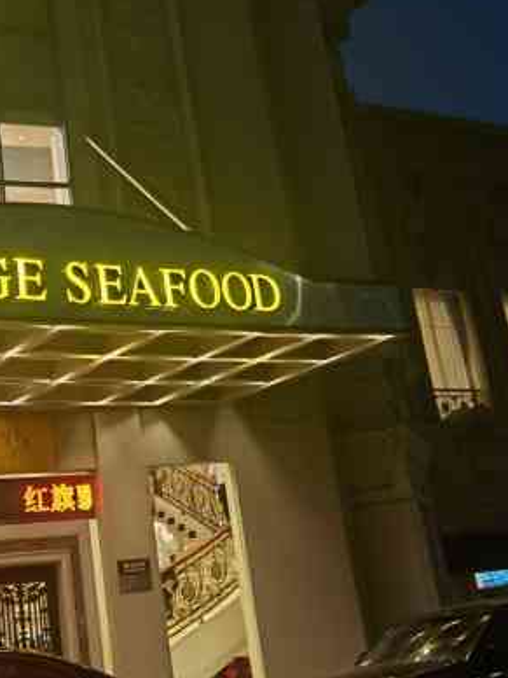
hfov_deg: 22.2
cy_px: 69
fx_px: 1272
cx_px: 72
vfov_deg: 28.7
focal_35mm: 65
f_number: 1.9
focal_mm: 6.67
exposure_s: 1/50
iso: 160
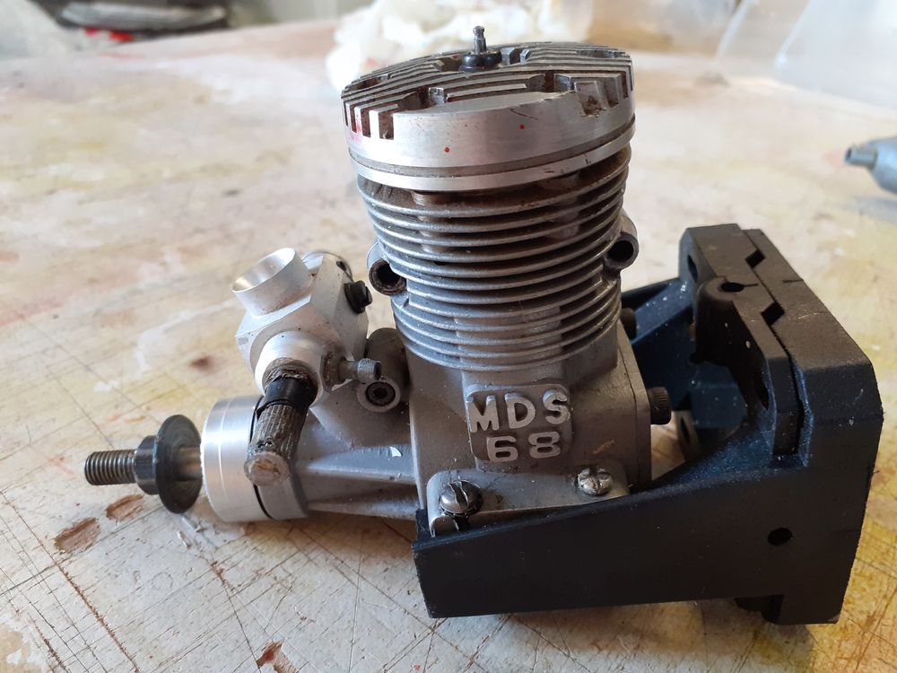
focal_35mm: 27
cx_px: 448
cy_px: 336
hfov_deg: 65.3
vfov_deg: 51.4
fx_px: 700
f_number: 1.9
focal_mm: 3.6
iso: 160
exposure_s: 1/50
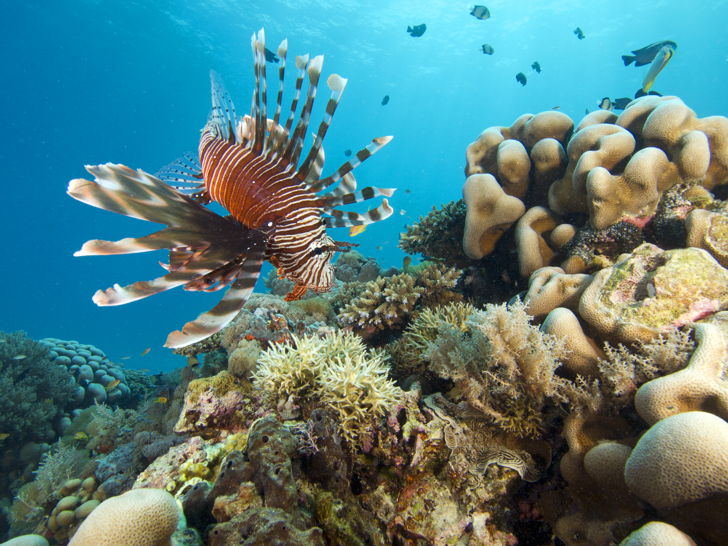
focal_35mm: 18
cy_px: 273
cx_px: 364
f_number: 11
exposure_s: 1/100
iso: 100
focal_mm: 9
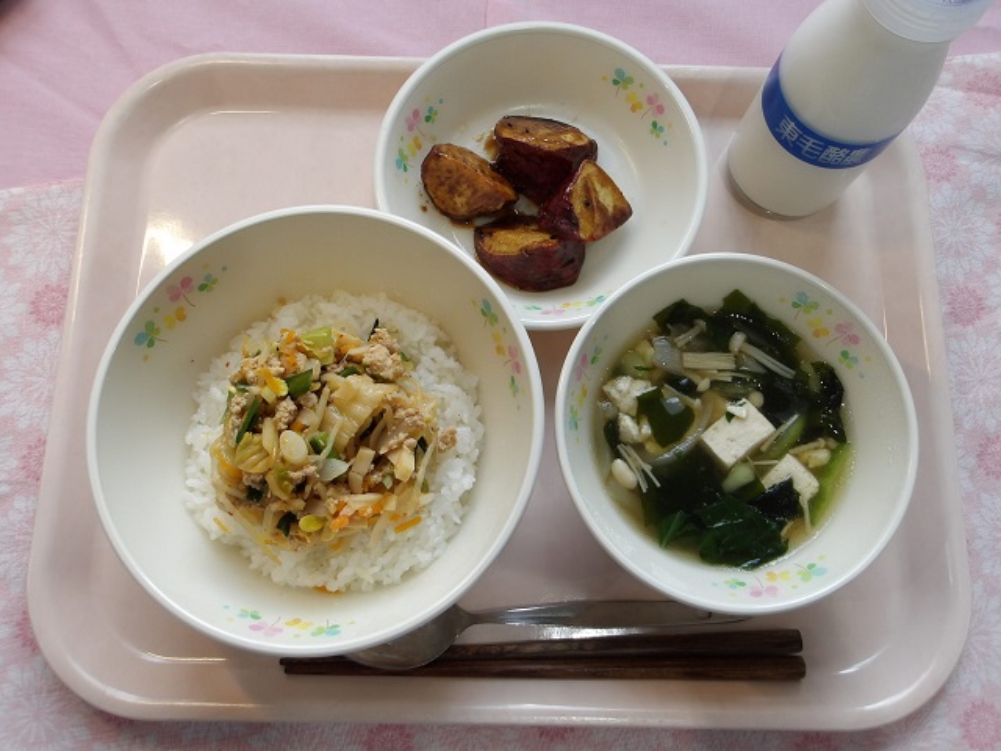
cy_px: 376
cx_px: 500
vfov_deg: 51.4
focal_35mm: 27
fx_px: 781
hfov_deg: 65.3
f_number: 3
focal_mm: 4.9
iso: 100
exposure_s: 1/78
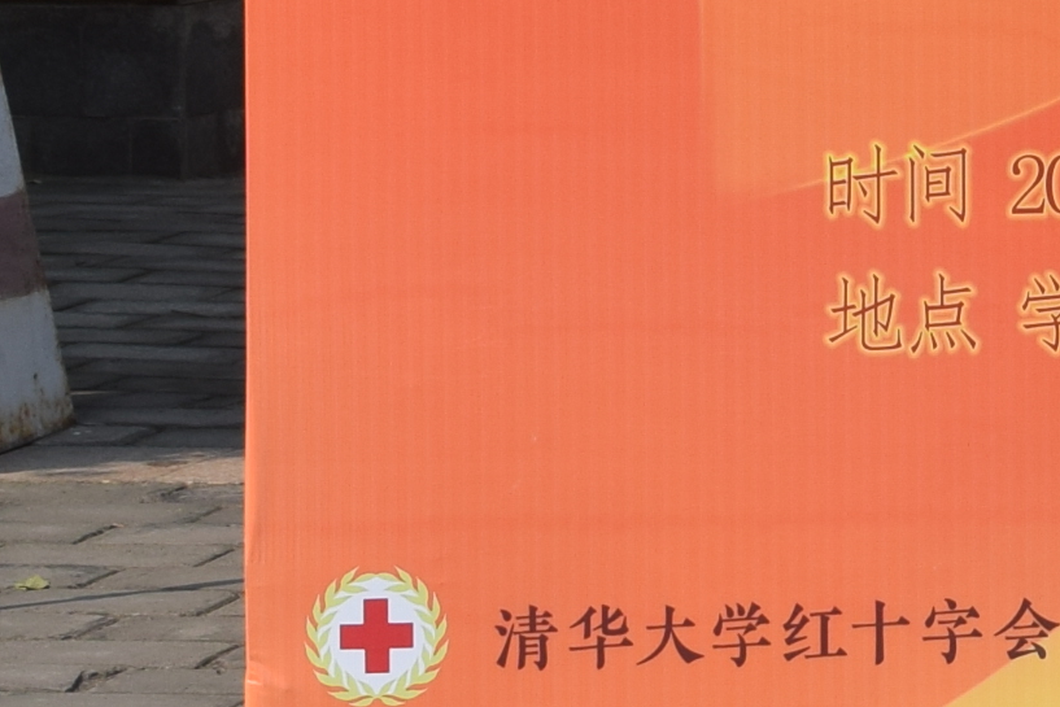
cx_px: 1846
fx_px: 6802
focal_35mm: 231
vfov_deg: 5.8
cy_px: -605
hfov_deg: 8.6
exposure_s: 1/400
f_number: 10
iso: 200
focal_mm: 28
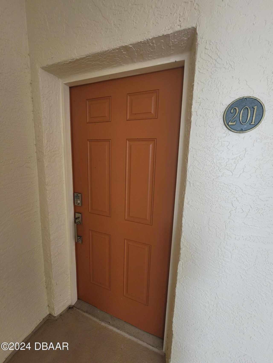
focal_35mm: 13
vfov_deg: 106.2
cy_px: 182
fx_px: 137
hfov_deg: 89.9
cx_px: 136
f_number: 2.2
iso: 100
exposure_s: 1/60
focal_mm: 2.2
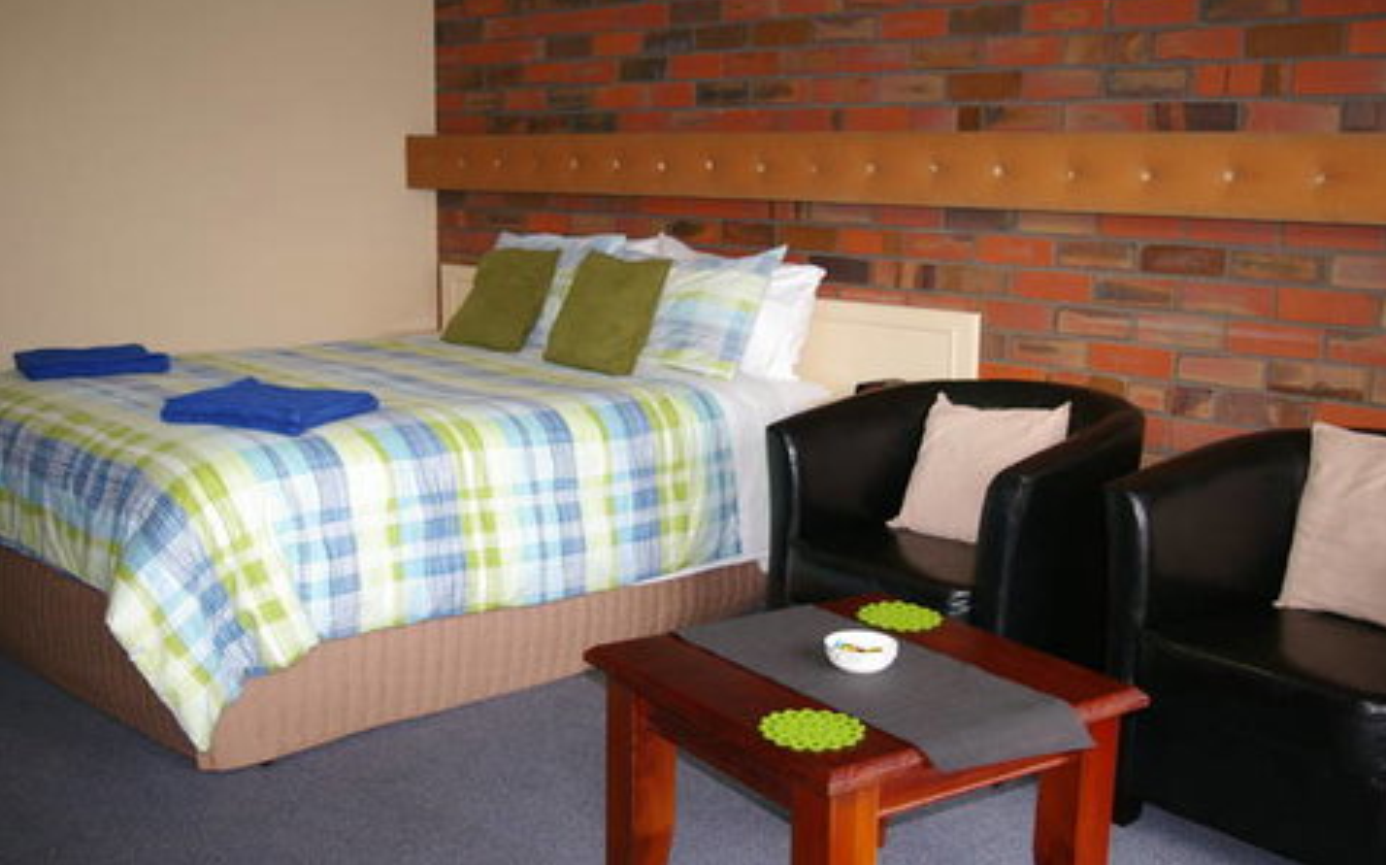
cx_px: 696
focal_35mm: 37
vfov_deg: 34.4
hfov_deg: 52.8
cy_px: 403
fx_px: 1397
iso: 200
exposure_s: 1/15
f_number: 4
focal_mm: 24
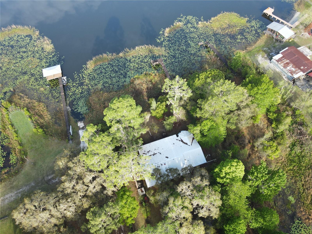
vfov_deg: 56.8
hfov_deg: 71.6
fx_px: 216
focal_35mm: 24
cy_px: 117
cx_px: 156
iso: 100
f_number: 2.8
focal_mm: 4.5
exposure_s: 1/80
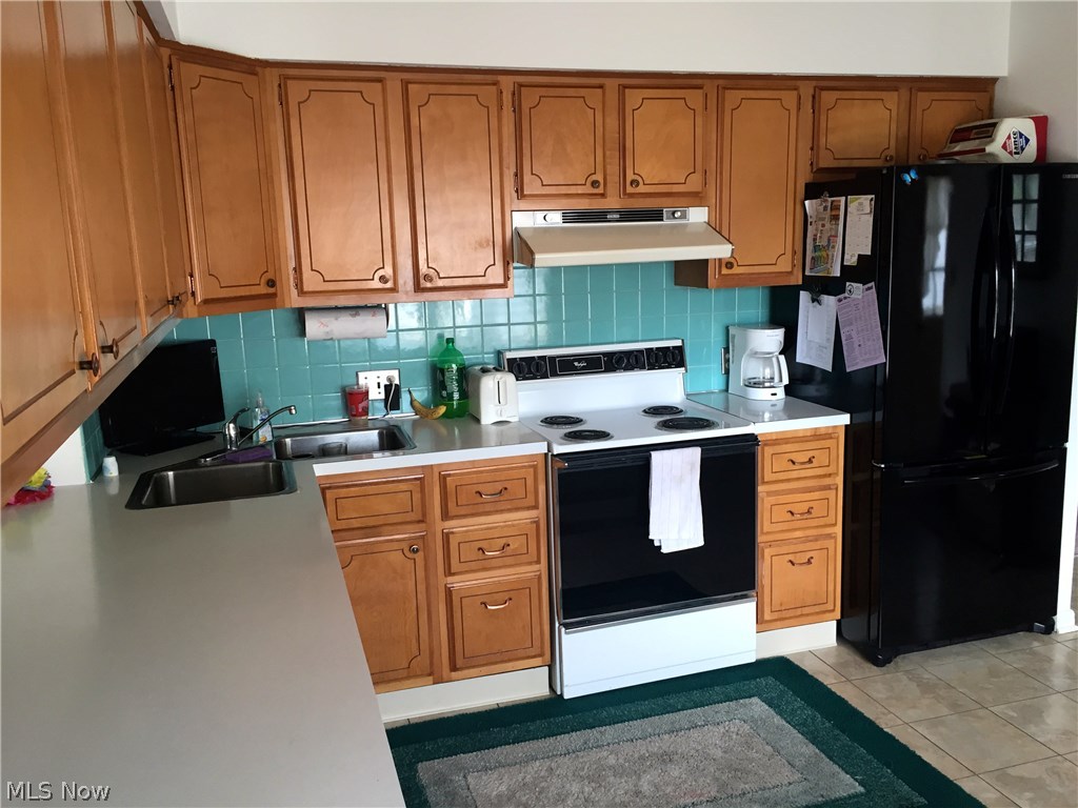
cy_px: 404
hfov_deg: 61.7
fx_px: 903
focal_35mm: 29
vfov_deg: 48.2
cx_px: 539
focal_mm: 4.15
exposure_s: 1/30
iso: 64
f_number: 2.2
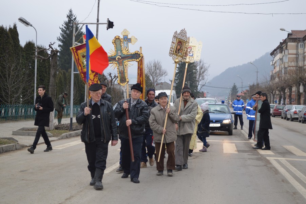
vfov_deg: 20.1
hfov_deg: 29.9
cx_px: 153
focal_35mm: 68
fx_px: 573
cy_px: 102
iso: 400
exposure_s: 1/100
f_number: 5.3
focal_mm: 45
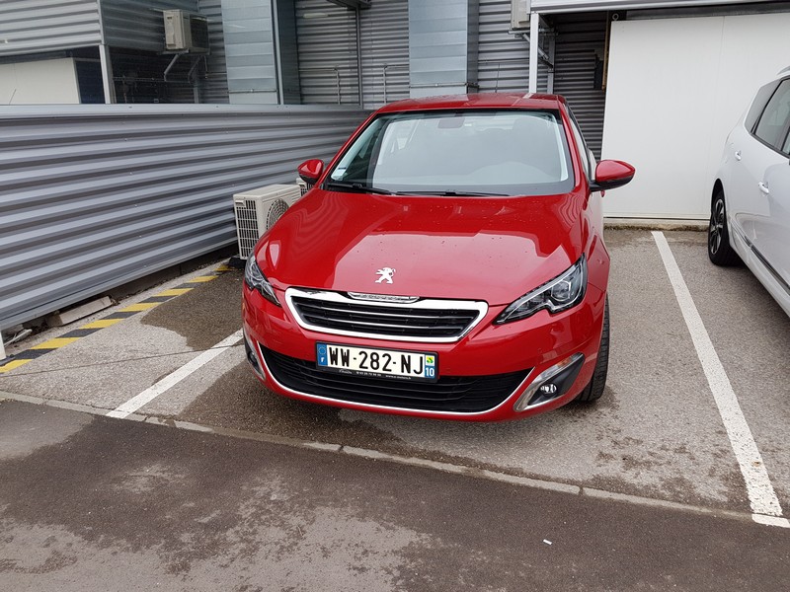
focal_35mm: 26
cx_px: 395
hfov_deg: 67.3
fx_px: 593
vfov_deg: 53.1
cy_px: 296
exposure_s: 1/459
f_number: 1.7
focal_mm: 4.2
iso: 40
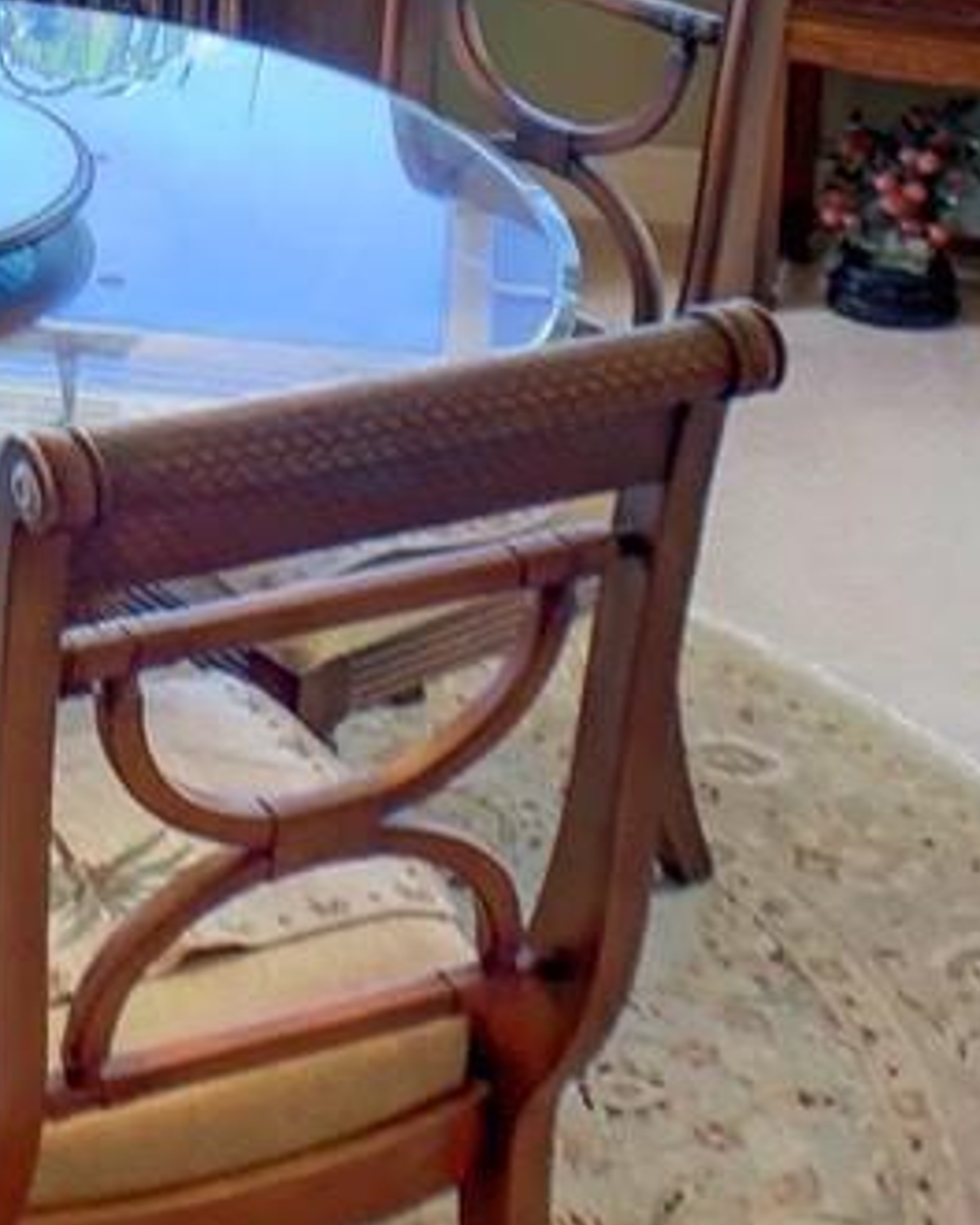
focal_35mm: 118
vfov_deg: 15.7
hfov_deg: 12.5
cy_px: -226
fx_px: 4278
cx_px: -464
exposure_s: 1/30
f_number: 1.8
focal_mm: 4.25
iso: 64
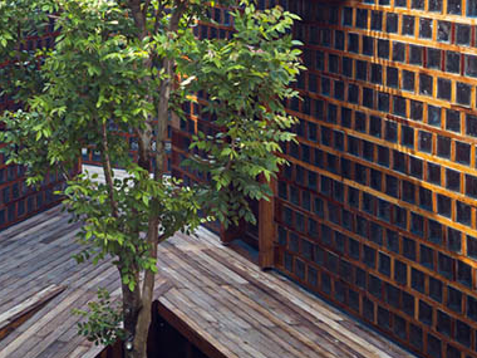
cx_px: -33
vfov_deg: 17.1
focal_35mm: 82
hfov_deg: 22.6
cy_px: -78
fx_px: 1130
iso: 100
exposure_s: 1/320
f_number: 2.2
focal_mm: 4.7
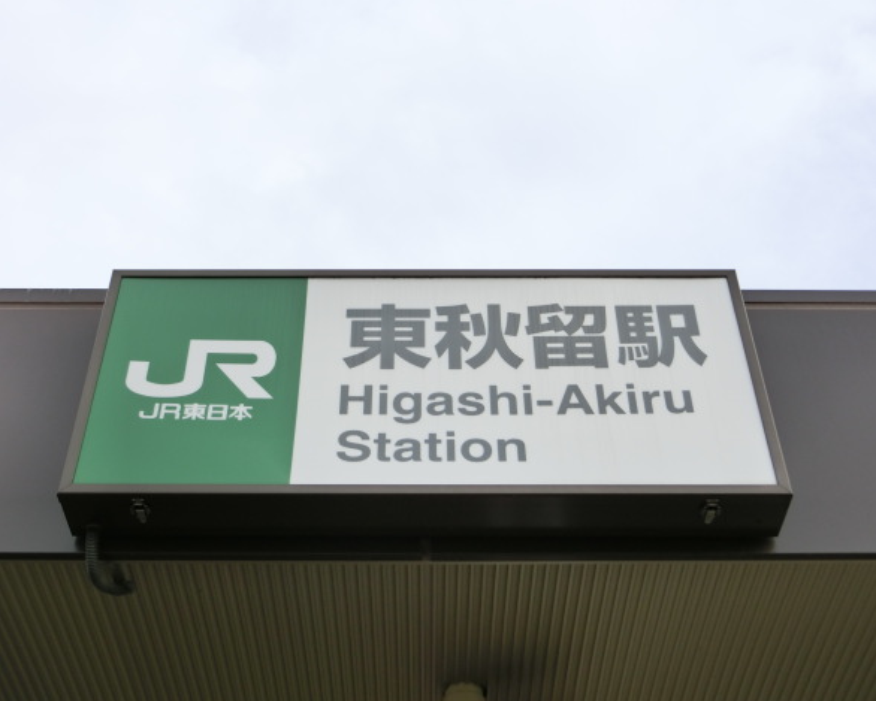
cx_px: 429
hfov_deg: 38.8
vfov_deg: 31.5
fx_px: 1245
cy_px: 357
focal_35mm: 48
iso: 80
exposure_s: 1/400
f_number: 4.4
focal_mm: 8
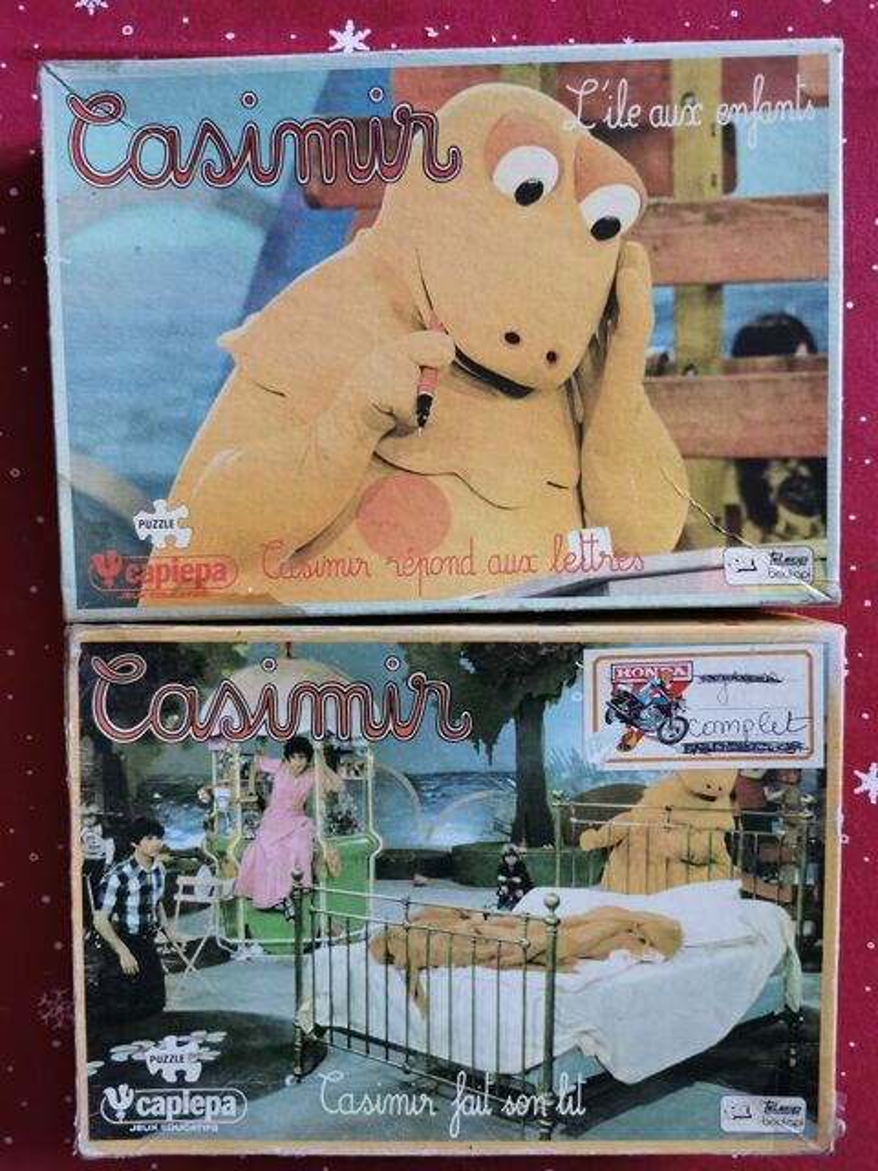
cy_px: 586
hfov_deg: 51.4
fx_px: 913
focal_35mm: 27
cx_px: 439
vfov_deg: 65.3
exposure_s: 1/20
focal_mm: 5.56
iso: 640
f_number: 1.6
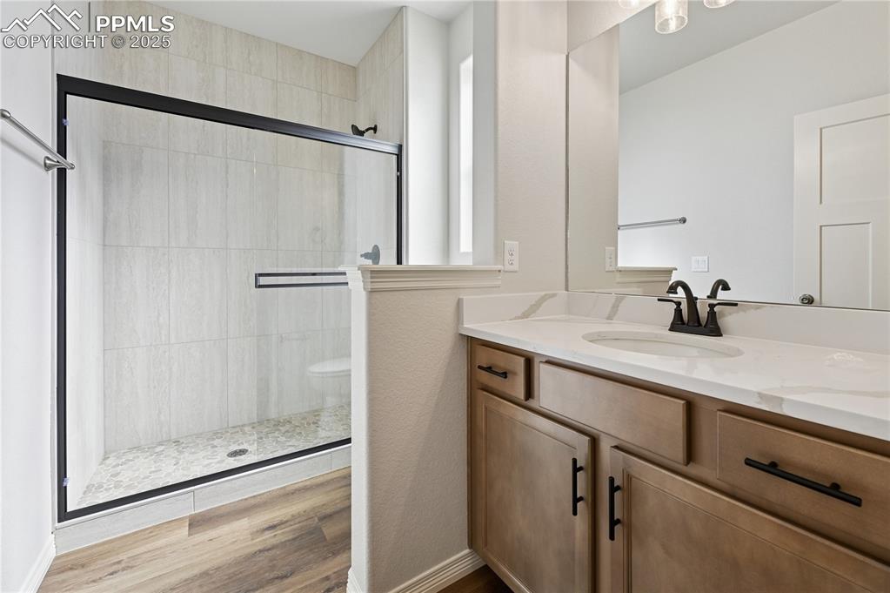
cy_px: 296
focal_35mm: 14
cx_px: 445
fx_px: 346
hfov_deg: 104.3
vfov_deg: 81.1
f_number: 8
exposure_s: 1/80
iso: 320
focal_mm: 14
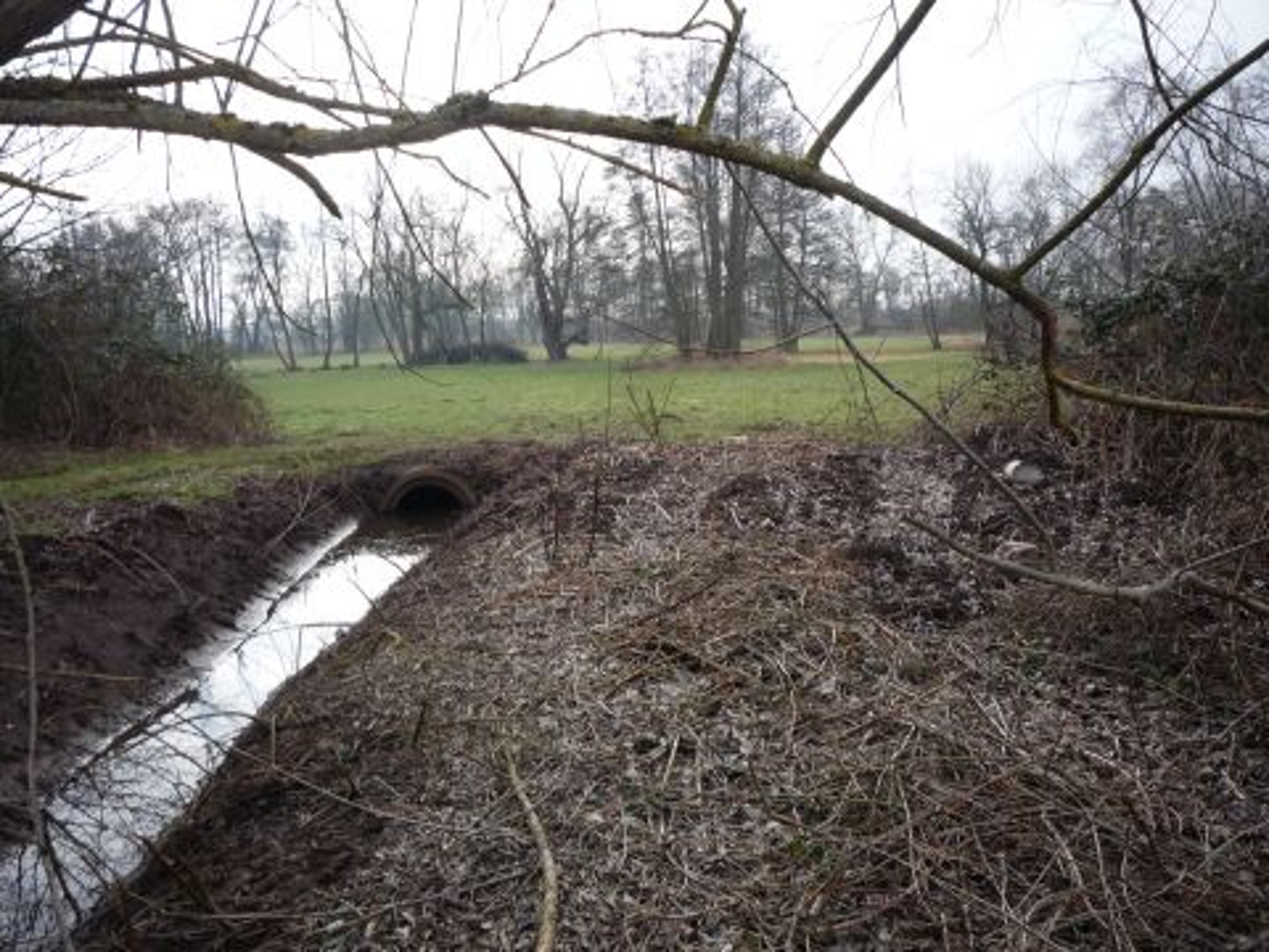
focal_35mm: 32
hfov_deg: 56.8
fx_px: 1173
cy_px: 476
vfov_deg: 44.2
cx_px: 634
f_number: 4
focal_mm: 5.2
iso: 100
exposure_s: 1/160
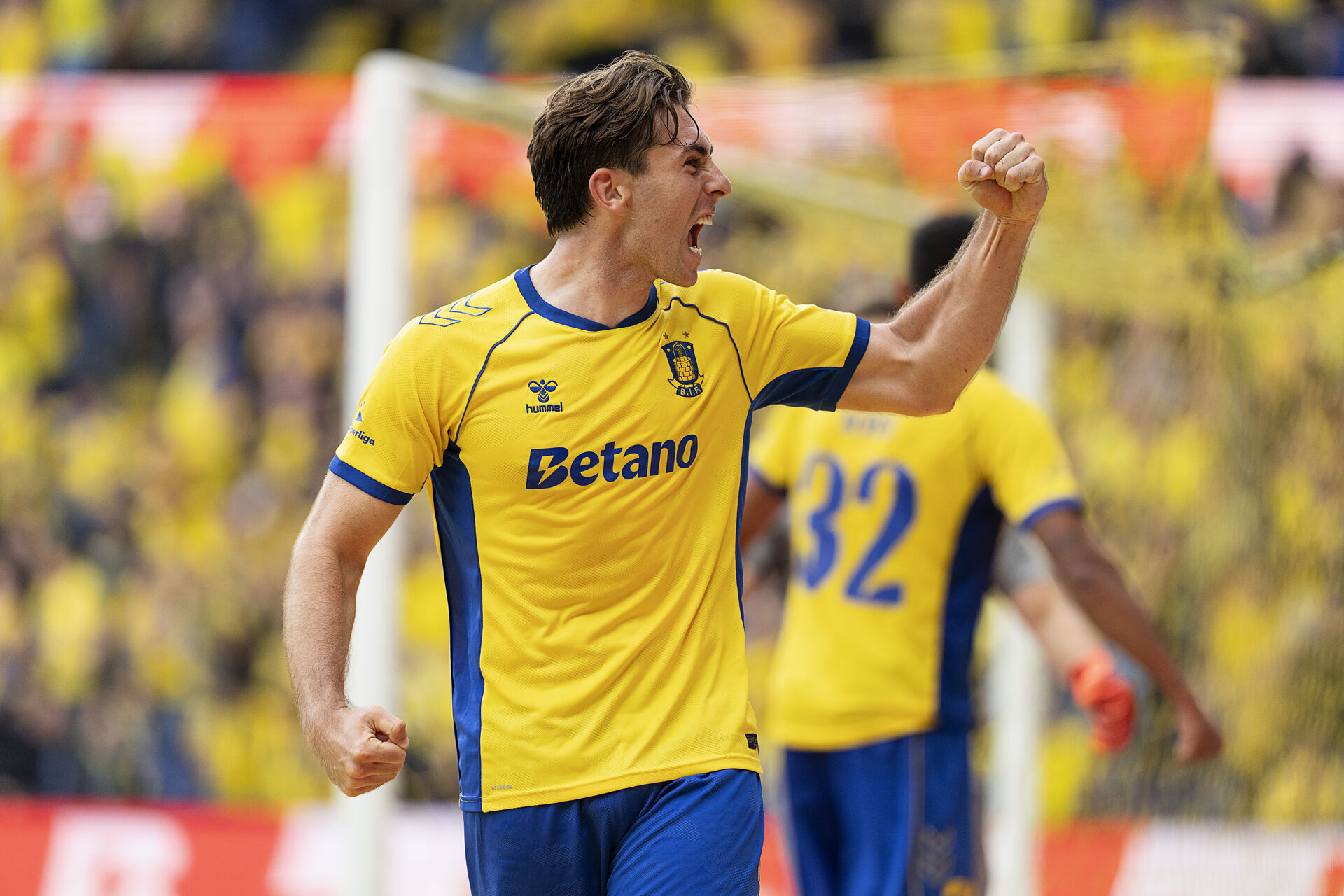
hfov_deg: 6.9
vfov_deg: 4.6
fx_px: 11199
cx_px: 672
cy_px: 448
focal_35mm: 300
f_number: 2.8
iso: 1250
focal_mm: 300
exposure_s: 1/2000
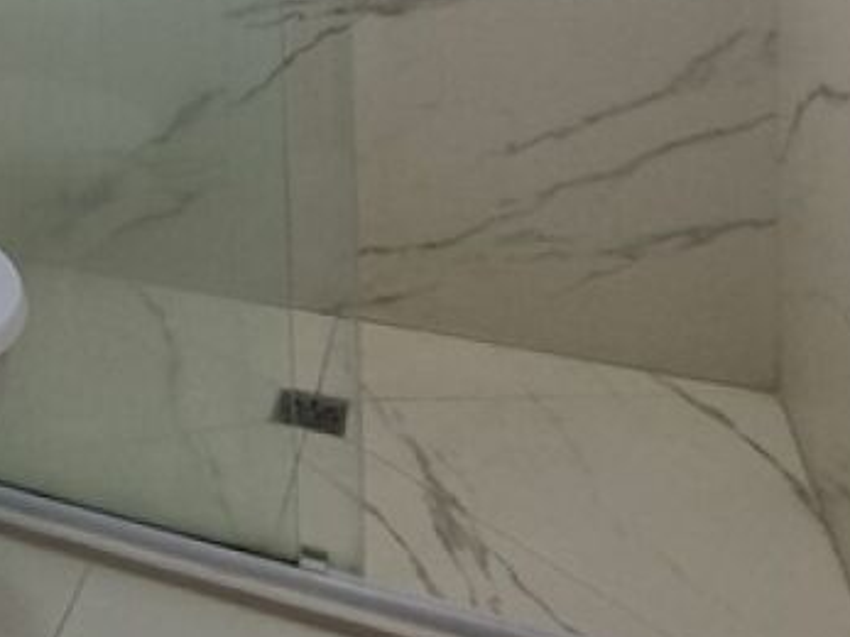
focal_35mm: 48
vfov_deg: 24.6
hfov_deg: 34.2
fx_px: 1178
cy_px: -272
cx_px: -93
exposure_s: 1/60
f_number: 2.2
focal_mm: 1.74
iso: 80
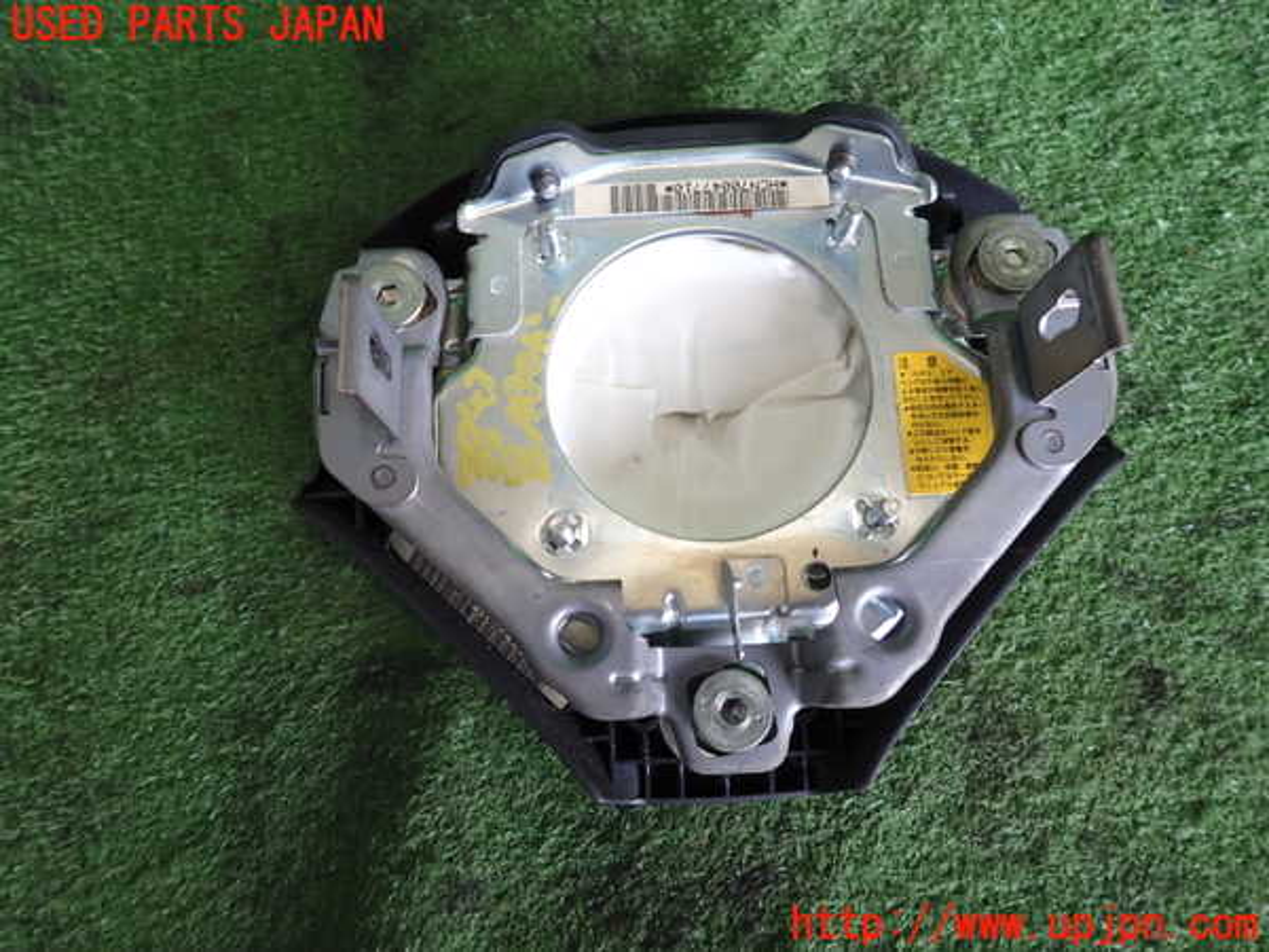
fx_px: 916
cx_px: 634
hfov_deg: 69.4
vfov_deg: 54.9
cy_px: 476
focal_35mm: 25
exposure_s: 1/60
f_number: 2
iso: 160
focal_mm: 4.5
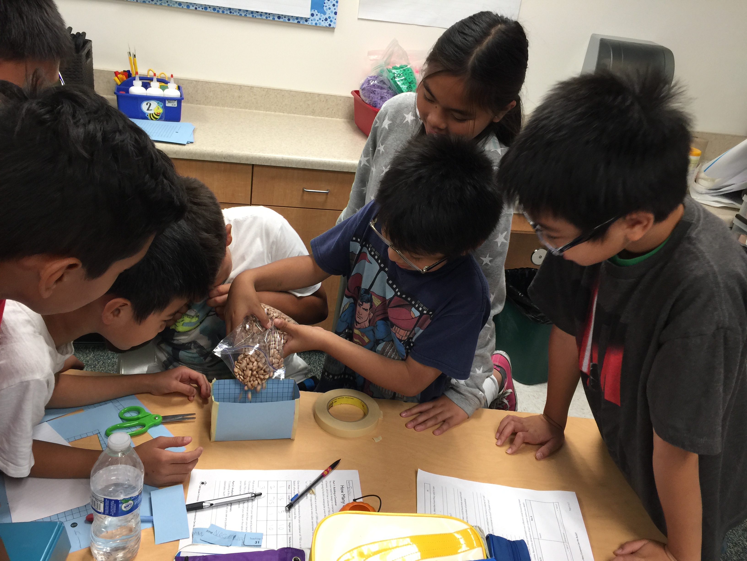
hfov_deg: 61.7
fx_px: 626
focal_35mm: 29
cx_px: 374
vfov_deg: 48.2
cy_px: 280
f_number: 2.2
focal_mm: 4.15
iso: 32
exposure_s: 1/15
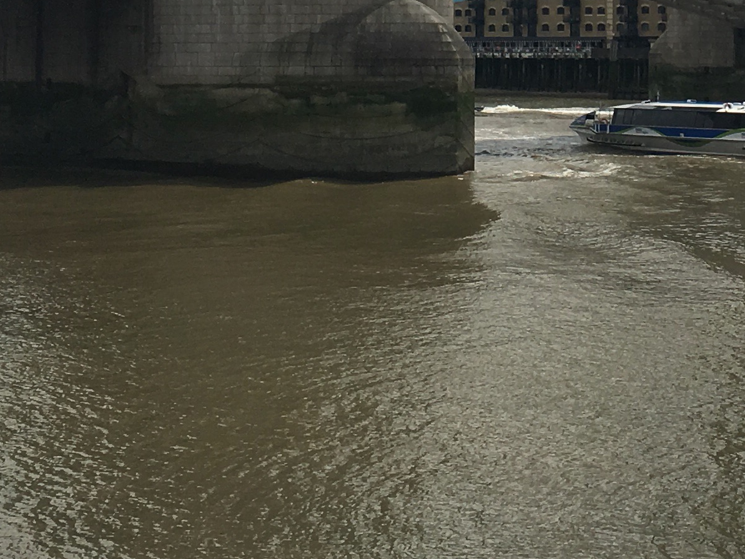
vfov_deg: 14.6
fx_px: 2109
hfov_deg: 19.7
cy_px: -117
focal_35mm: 98
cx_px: 668
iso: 25
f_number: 2.2
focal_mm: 4.15
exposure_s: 1/2849
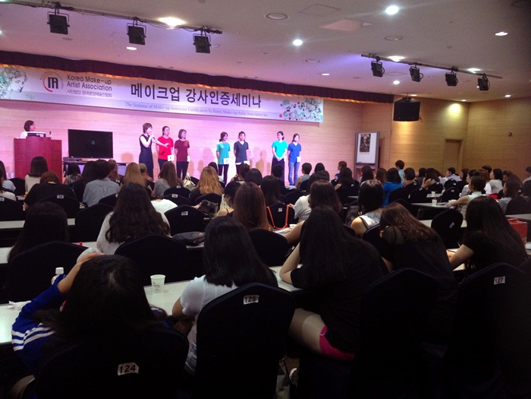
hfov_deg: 55.4
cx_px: 266
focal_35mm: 33
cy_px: 200
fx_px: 506
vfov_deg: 42.9
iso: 200
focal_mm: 4.12
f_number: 2.4
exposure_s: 1/20
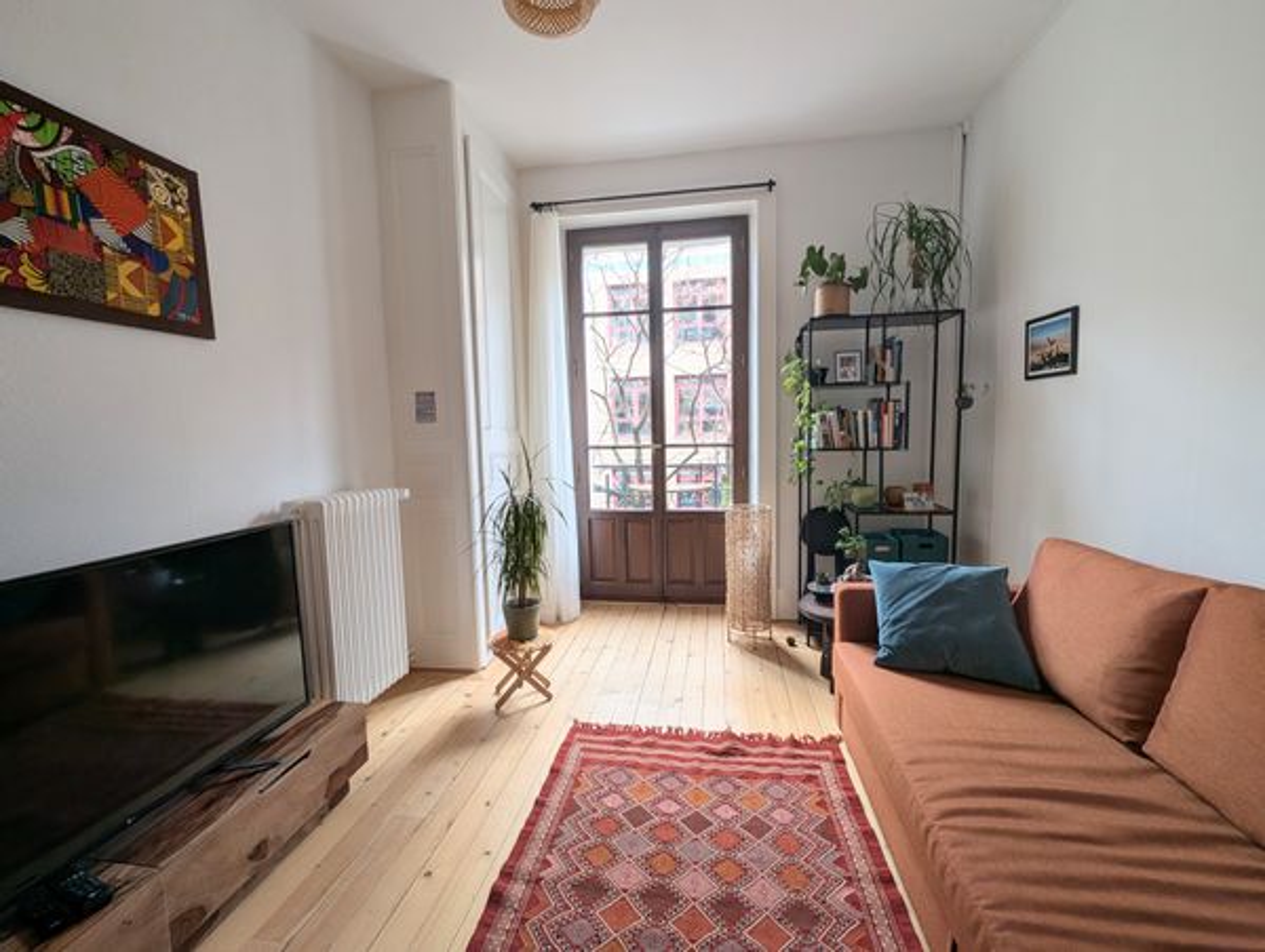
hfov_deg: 106.1
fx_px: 476
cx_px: 632
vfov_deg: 90.1
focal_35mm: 13
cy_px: 476
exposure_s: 1/44.3
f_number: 2.2
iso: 44
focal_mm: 1.95
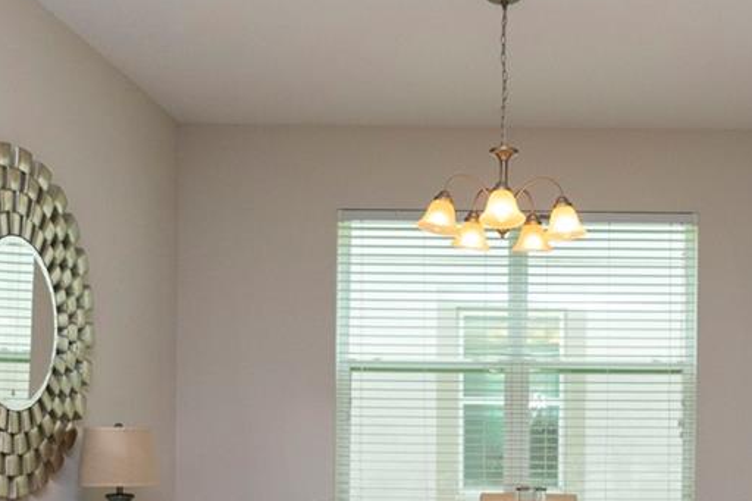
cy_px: 441
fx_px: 1044
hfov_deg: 38.6
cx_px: 560
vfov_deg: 26.2
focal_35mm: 50
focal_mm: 16
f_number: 7.1
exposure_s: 1/100
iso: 1000
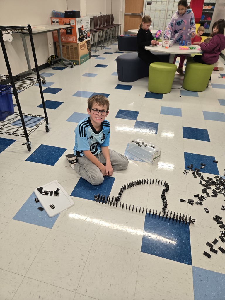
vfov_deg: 73.9
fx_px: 199
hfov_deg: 58.9
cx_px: 112
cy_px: 150
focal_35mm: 23
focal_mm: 5.4
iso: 100
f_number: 1.8
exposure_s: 1/120
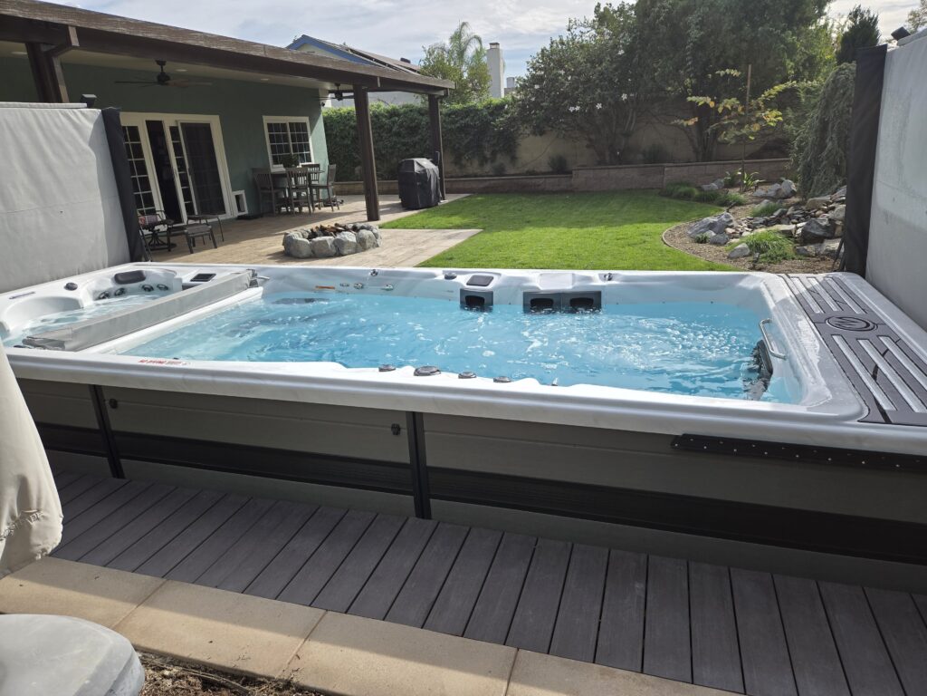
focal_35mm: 23
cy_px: 348
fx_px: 616
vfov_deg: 58.9
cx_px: 464
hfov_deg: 73.9
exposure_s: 1/1457
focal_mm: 5.4
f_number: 1.8
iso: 25
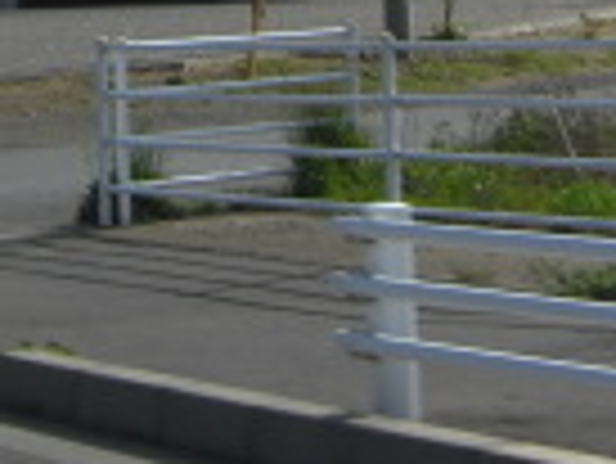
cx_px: 108
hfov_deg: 11.1
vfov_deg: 8.0
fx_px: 3153
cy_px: -459
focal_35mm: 177
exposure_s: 1/250
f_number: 8
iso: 80
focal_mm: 7.9
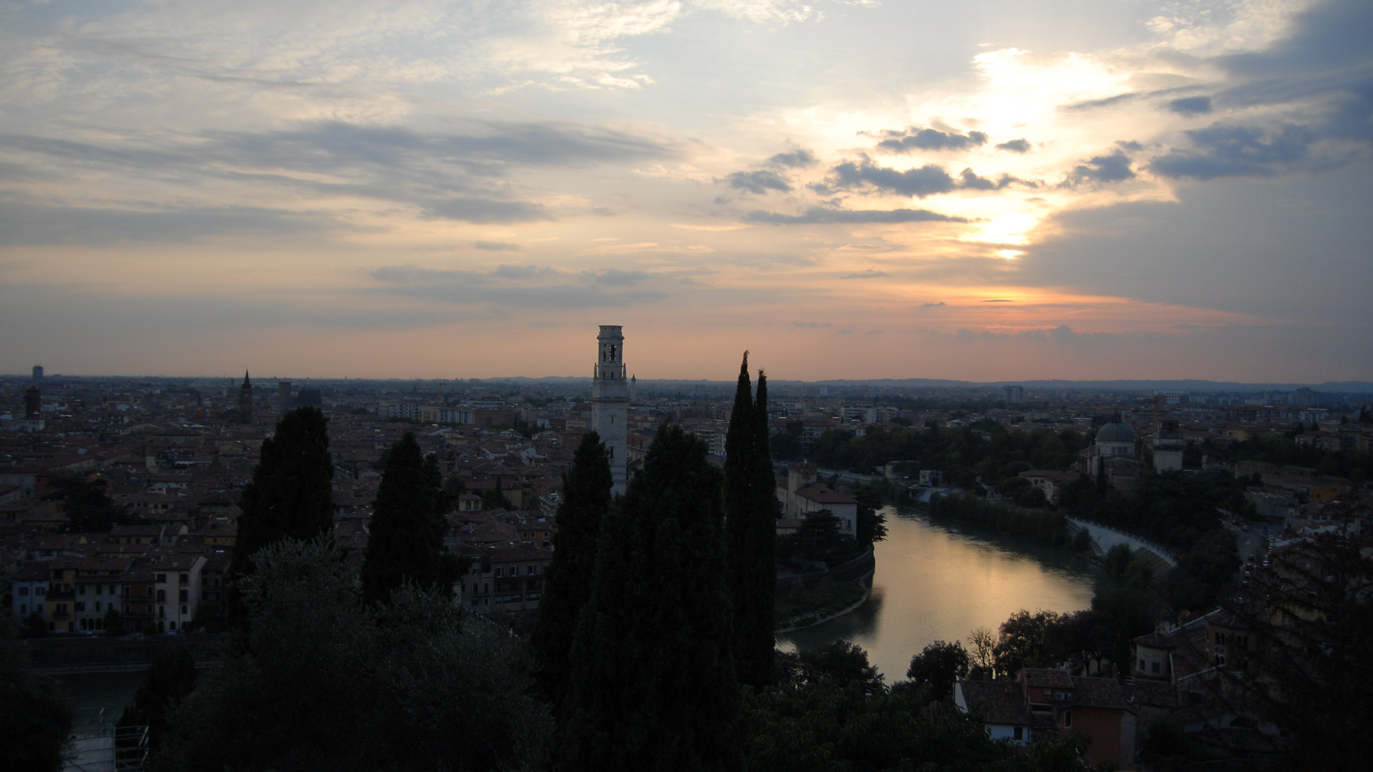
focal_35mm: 28
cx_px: 685
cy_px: 354
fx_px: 1003
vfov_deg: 42.1
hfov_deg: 68.8
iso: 200
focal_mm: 17
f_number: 2.8
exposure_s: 1/1600
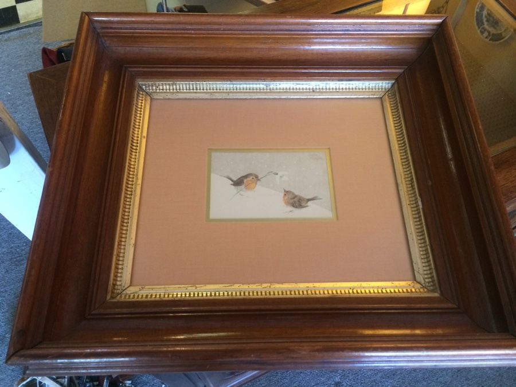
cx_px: 258
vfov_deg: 46.8
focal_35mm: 30
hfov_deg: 60.0
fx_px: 447
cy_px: 194
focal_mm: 4.12
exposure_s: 1/17
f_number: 2.2
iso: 320
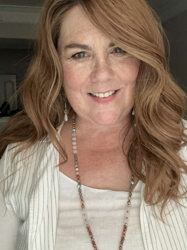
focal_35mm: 30
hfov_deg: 46.8
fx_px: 216
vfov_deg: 60.0
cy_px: 125
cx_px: 94
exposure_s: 1/41
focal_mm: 2.69
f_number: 1.9
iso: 320
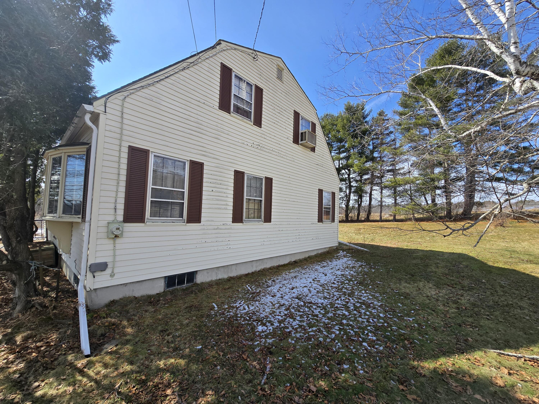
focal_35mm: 13
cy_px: 202
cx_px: 270
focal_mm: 2.2
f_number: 2.2
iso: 50
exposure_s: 1/1328
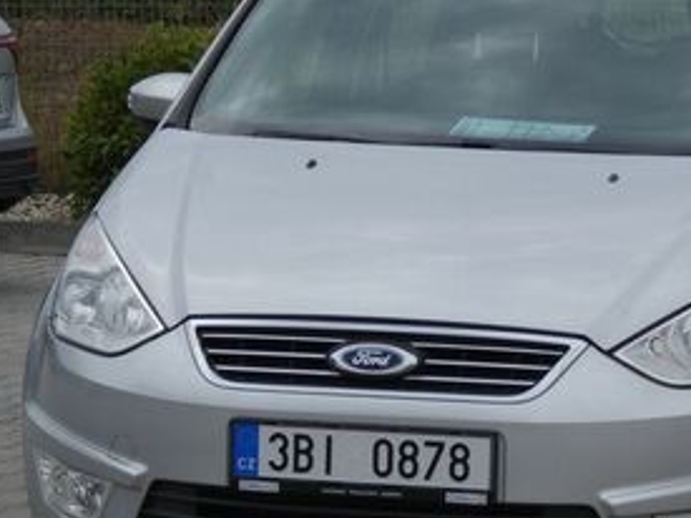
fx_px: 4070
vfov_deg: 7.3
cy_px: 292
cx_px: 520
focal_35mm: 204
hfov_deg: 9.7
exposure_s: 1/400
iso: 80
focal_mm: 20.5
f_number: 5
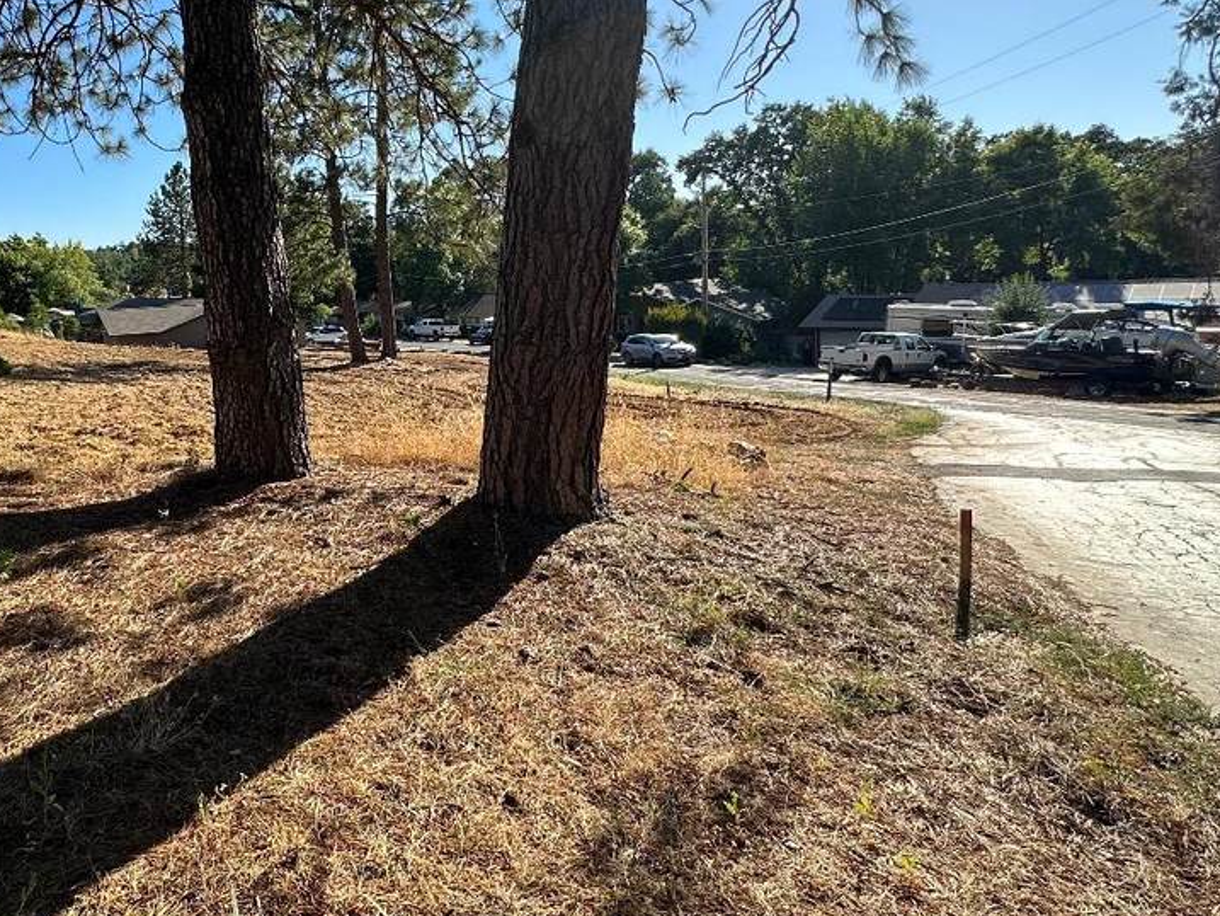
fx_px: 881
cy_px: 341
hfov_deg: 65.8
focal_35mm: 25
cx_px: 330
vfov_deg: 54.2
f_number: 2.2
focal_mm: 2.22
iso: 40
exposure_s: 1/955
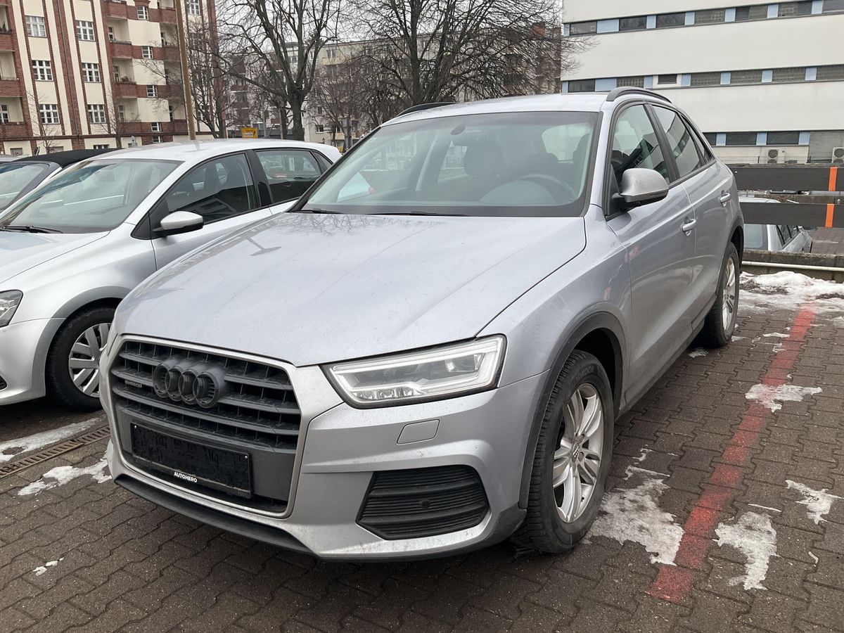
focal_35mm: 29
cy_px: 316
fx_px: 707
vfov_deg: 48.2
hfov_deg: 61.7
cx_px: 422
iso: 25
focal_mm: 3
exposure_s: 1/446
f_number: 1.8
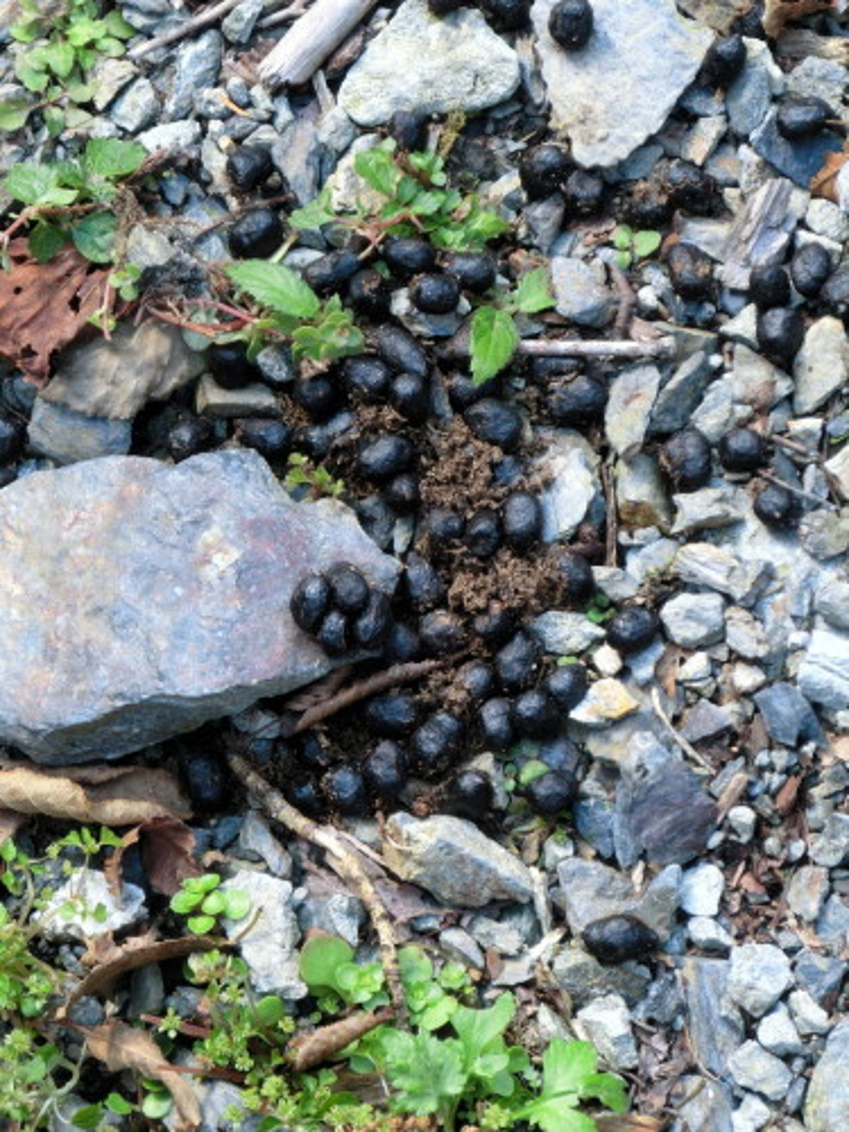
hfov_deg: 9.4
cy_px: 566
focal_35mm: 158
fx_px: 5167
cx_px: 424
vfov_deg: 12.5
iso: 250
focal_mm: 27.9
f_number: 5.3
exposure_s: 1/80
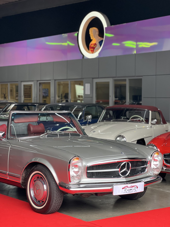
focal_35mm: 77
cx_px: 85
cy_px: 114
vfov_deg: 25.3
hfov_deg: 19.1
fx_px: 504
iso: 160
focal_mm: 9
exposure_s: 1/121
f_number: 2.8
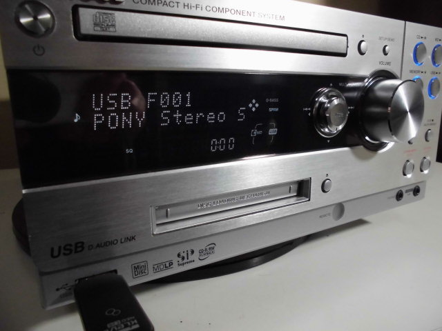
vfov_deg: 53.1
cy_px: 166
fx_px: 332
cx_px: 221
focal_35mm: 26
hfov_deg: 67.3
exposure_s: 1/40
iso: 400
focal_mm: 4.6
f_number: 3.5
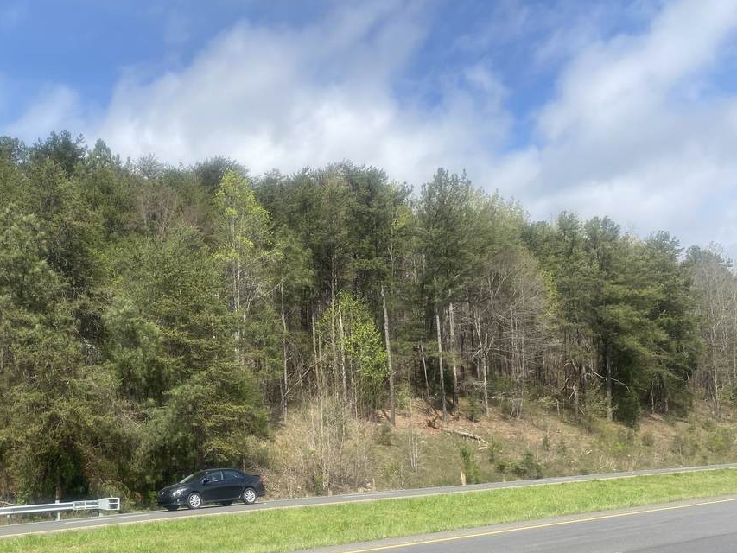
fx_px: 830
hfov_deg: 46.3
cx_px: 191
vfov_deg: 36.4
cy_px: 379
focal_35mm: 39
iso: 32
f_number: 1.8
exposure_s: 1/2268
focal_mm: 4.25
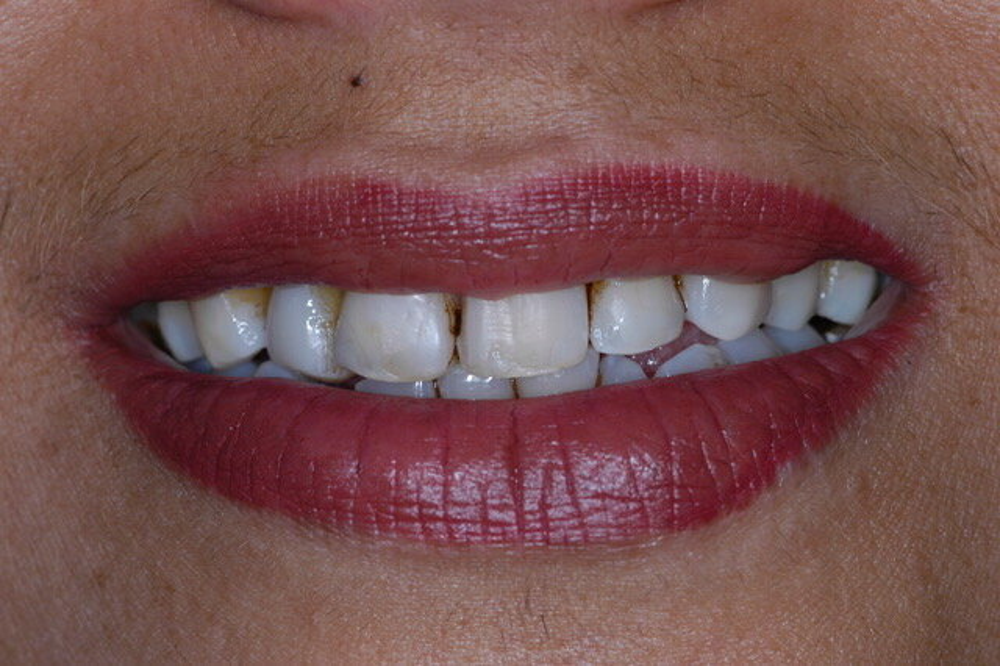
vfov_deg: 8.7
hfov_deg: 13.0
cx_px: 500
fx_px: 4373
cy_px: 333
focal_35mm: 158
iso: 200
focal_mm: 105
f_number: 16
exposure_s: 1/60
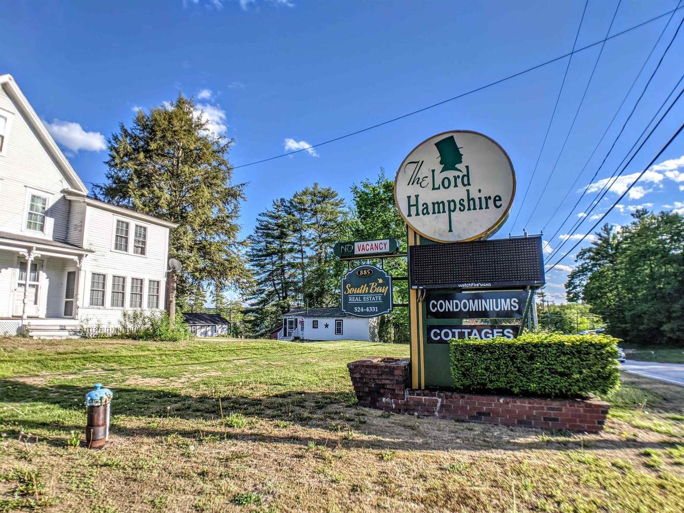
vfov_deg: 51.4
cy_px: 256
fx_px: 534
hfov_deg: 65.3
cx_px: 342
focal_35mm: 27
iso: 35
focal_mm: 4.44
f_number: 1.8
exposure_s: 1/2128
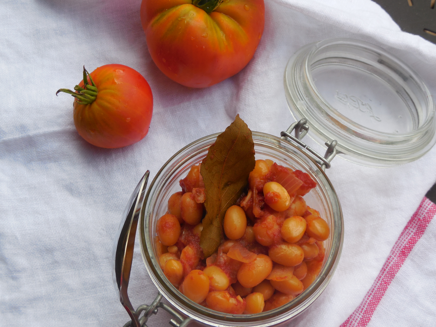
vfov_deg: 22.3
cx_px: 218
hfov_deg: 29.4
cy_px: 164
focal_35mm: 66
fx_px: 831
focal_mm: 10.9
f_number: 4.2
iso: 125
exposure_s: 1/320
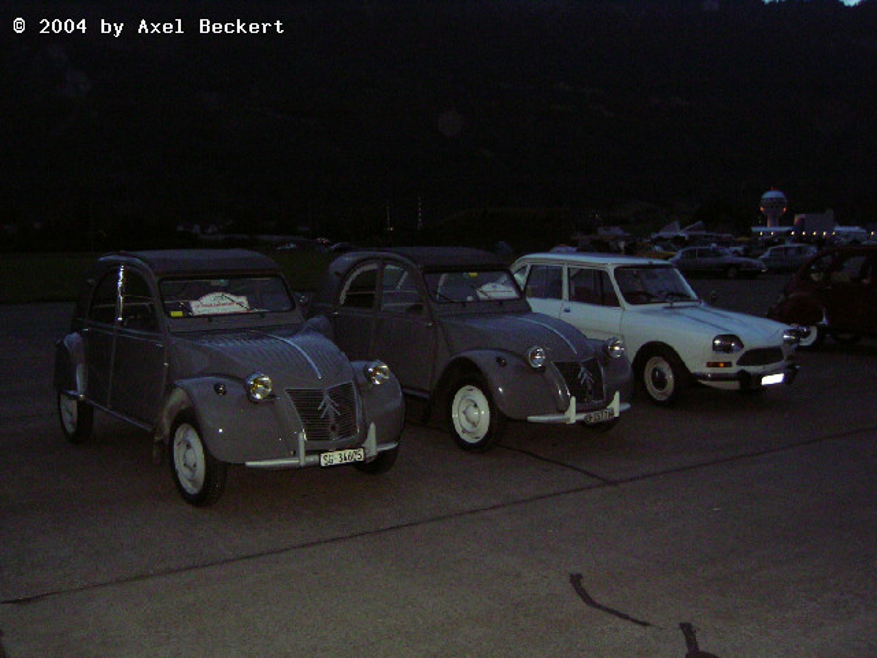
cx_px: 438
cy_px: 329
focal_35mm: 36
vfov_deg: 39.7
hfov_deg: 51.4
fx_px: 912
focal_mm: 5.6
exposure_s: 1/30
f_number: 2.8
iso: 200
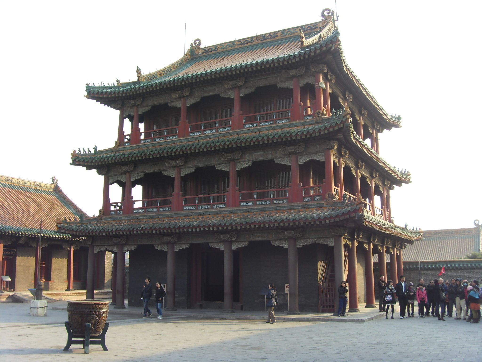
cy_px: 181
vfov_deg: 36.8
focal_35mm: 39
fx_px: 543
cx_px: 241
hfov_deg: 47.9
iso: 80
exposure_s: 1/180
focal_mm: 6.6
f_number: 3.5
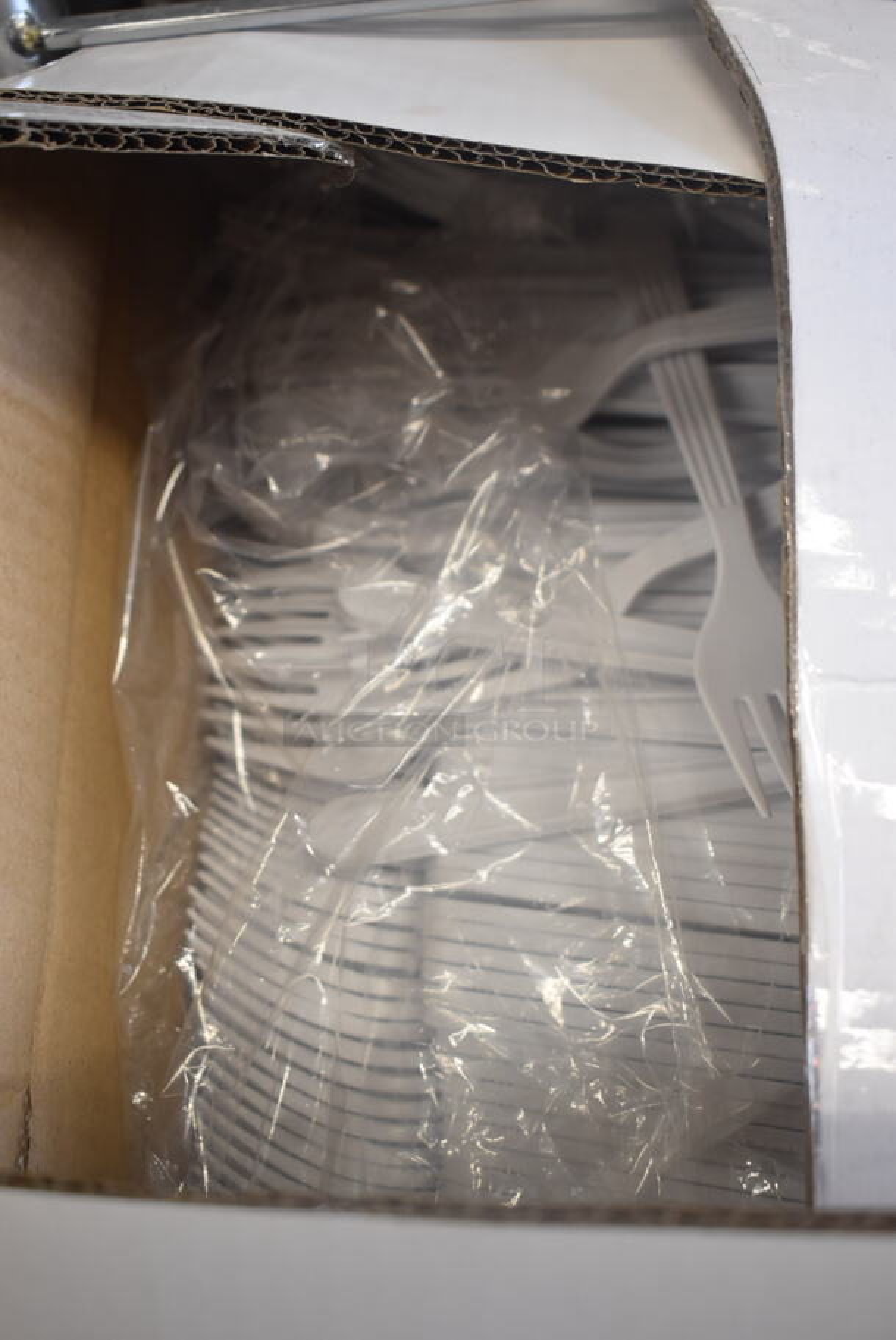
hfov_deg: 33.1
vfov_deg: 47.9
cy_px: 670
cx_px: 448
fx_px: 1510
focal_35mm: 40
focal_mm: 27
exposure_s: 1/125
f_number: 4
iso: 1100
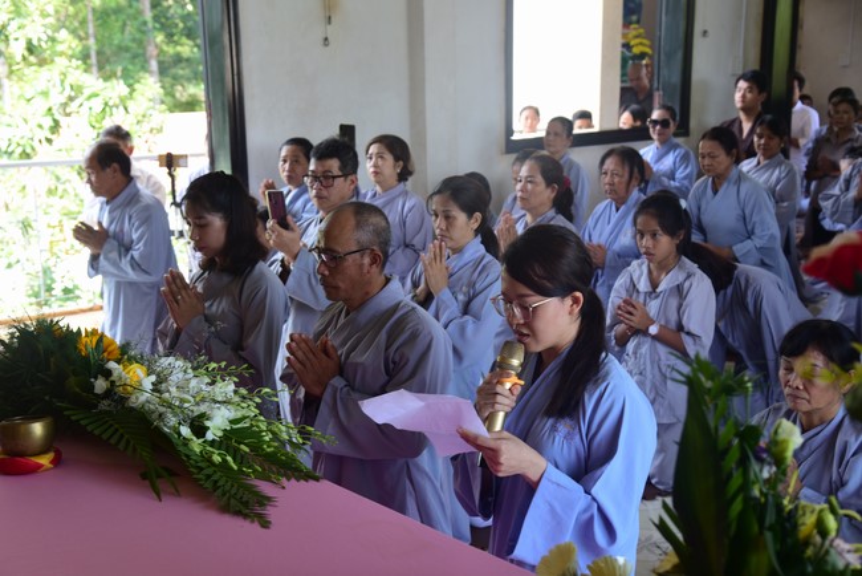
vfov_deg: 26.0
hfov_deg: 38.2
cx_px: 431
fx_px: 1246
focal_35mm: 52
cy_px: 288
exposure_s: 1/50
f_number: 6.3
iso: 320
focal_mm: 52
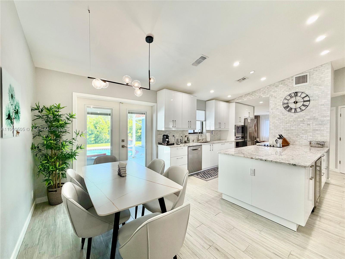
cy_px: 130
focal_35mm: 14
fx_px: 140
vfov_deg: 85.7
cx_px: 172
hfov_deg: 102.1
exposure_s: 1/120
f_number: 2.2
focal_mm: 2.22
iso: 125
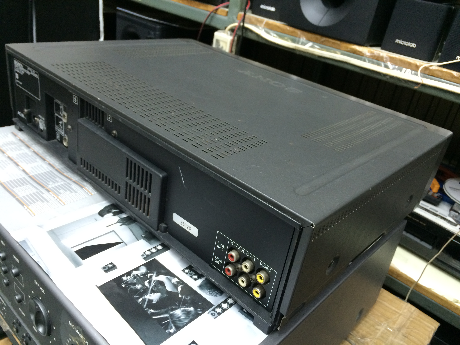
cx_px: 230
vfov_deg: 48.2
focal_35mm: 29
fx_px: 385
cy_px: 172
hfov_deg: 61.7
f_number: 2.2
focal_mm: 4.15
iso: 250
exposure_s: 1/33
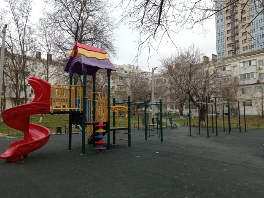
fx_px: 213
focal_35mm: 28
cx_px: 132
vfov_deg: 49.7
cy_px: 99
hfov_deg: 63.5
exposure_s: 1/864
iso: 104
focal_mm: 4.7
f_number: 1.79
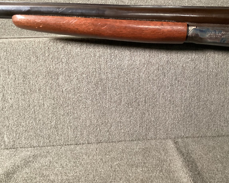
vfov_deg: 37.2
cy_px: 72
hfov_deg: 45.4
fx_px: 271
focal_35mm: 40
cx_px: 144
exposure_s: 1/30
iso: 500
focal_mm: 3.3
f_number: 2.4
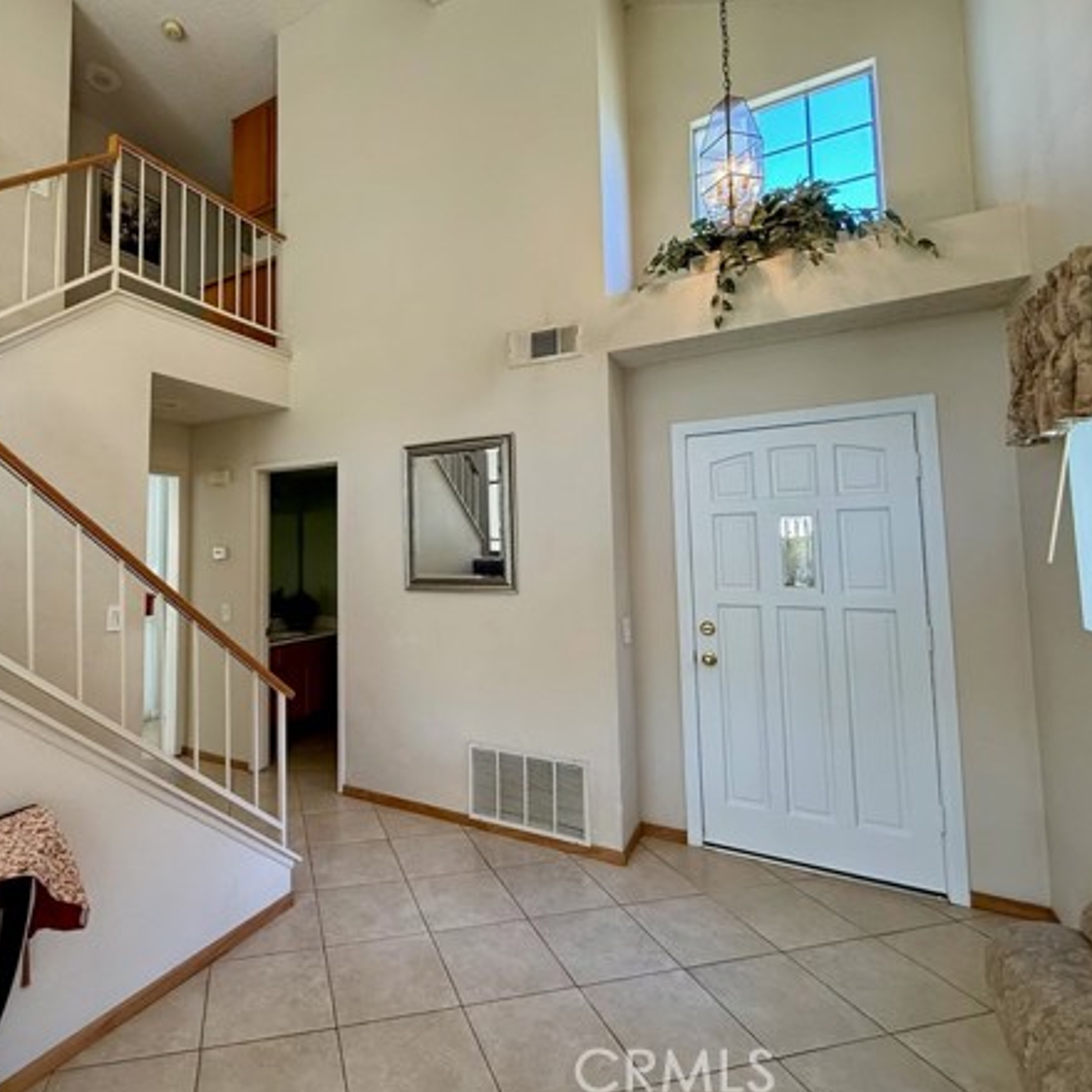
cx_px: 400
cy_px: 511
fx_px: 642
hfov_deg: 79.0
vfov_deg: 80.6
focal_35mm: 18
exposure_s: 1/120
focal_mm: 2.22
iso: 200
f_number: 2.2
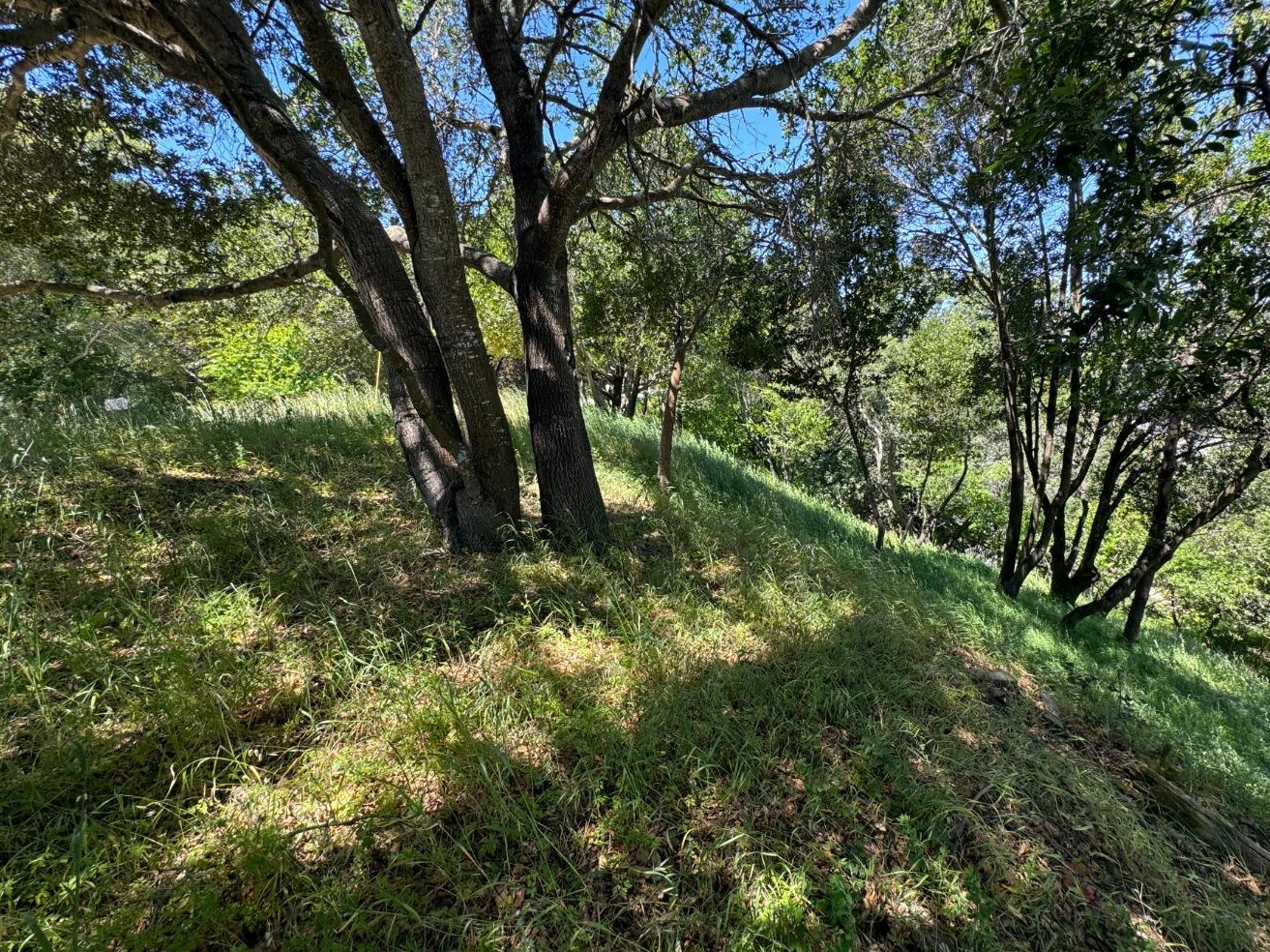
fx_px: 587
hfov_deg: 94.3
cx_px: 691
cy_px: 448
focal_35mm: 16
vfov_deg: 78.0
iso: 40
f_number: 2.2
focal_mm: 2.22
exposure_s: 1/164
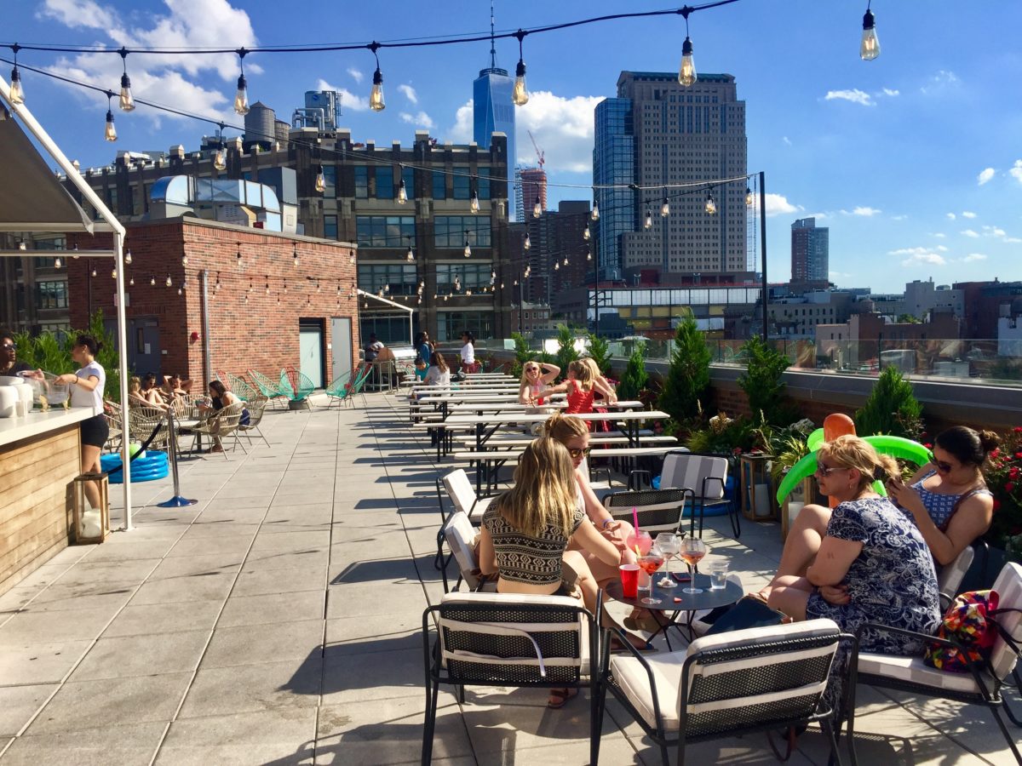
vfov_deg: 48.2
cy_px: 383
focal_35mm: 29
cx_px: 511
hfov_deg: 61.7
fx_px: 856
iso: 32
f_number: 2.2
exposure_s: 1/2198
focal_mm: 4.15
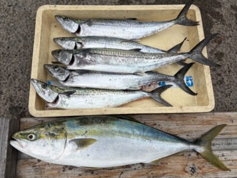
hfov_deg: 65.3
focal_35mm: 27
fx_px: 185
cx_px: 121
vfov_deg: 51.4
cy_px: 87
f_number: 1.6
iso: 50
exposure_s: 1/2364
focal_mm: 5.96
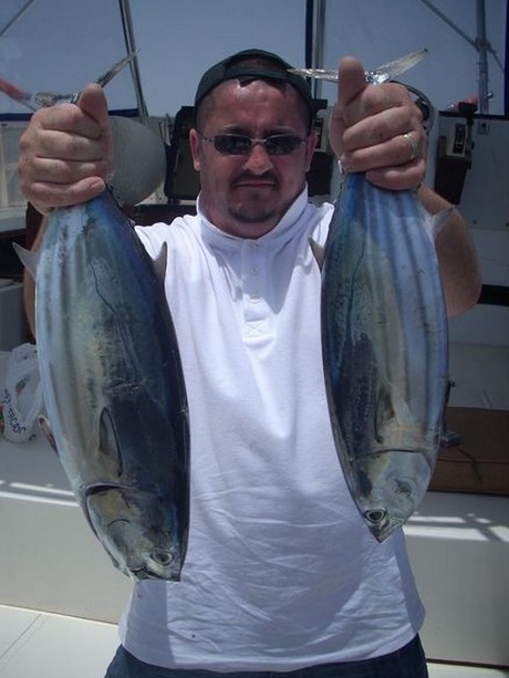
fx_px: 745
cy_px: 336
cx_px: 252
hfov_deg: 37.7
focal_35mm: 38
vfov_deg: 49.0
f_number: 5.6
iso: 64
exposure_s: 1/738
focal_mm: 6.2
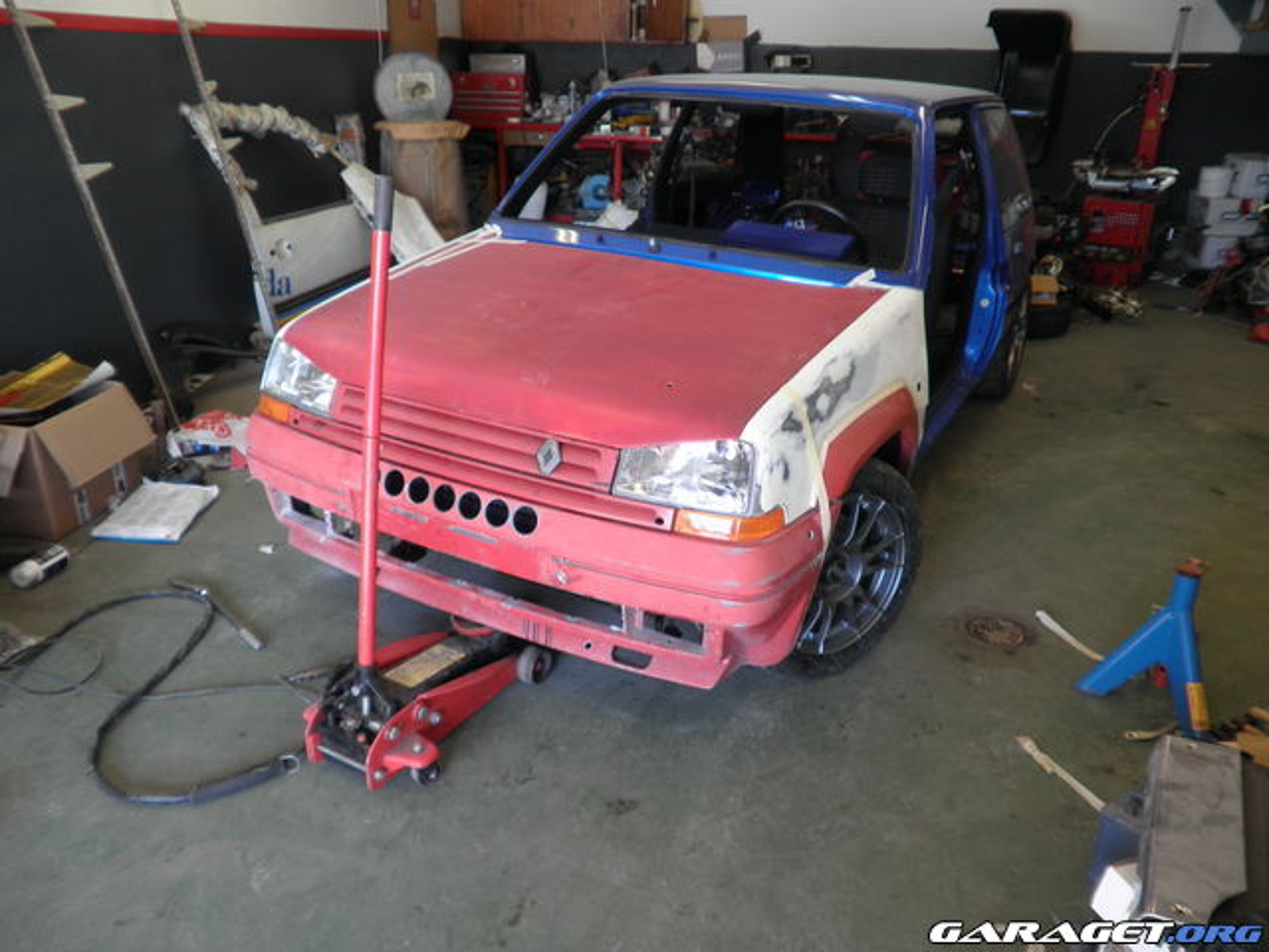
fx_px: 953
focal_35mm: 26
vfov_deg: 53.1
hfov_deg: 67.3
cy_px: 476
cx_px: 634
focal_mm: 4.65
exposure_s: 1/30
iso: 64
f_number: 2.6
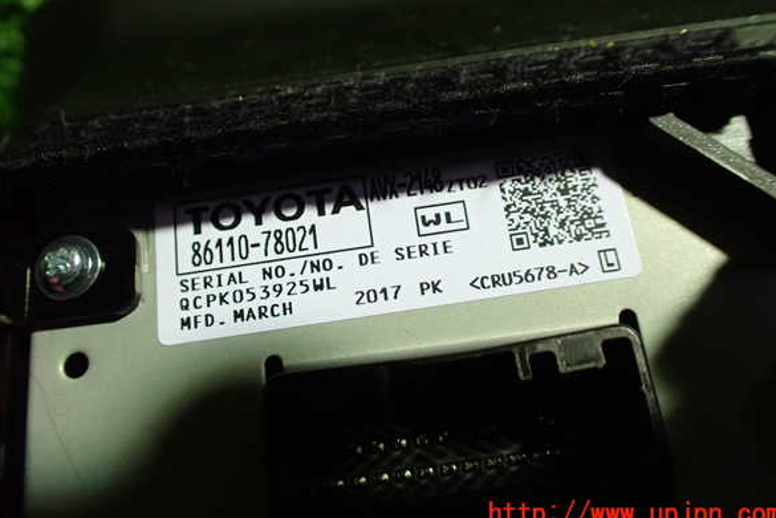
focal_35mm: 32
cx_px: 390
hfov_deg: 58.7
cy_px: 232
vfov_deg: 41.1
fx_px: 690
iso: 640
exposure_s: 1/125
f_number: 2.3
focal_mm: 5.4
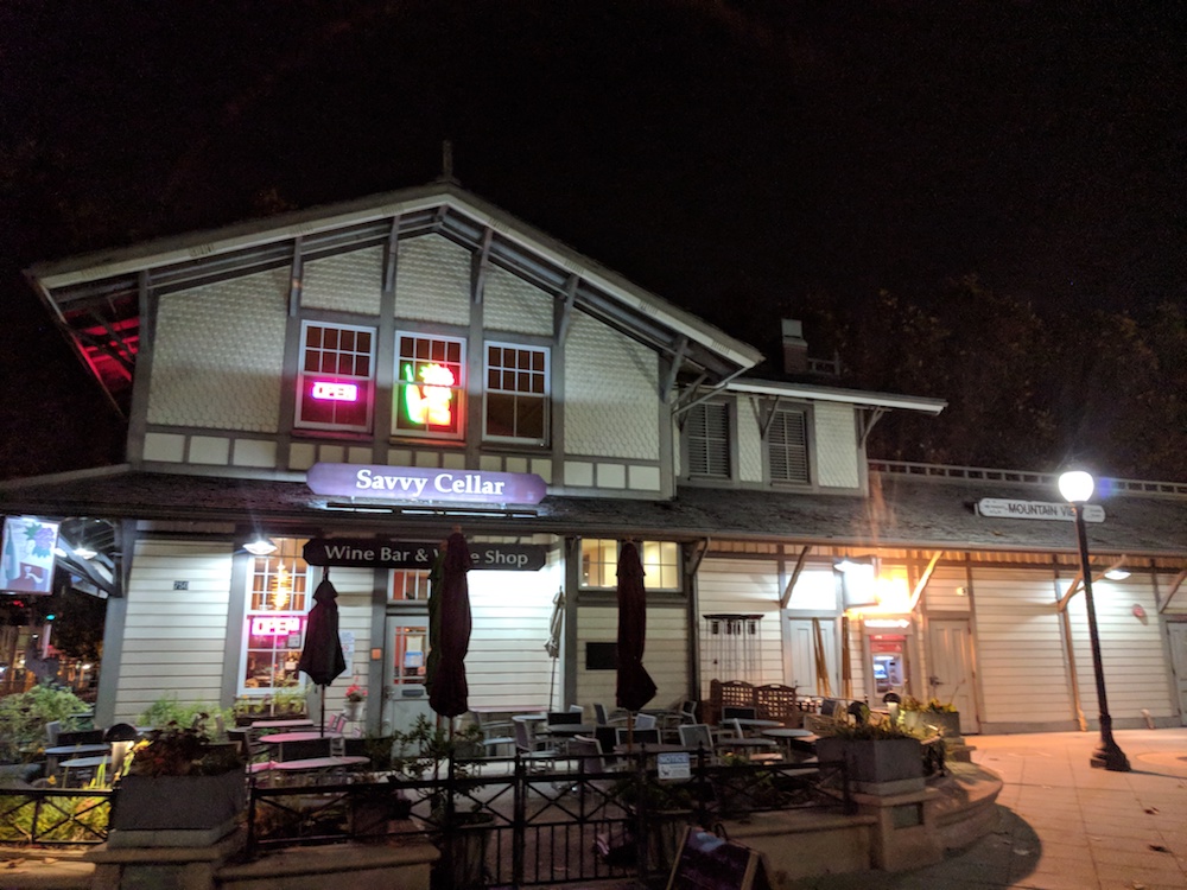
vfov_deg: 53.1
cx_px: 594
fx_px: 892
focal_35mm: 26
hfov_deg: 67.3
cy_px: 445
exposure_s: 1/30
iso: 1014
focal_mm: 4.67
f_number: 2
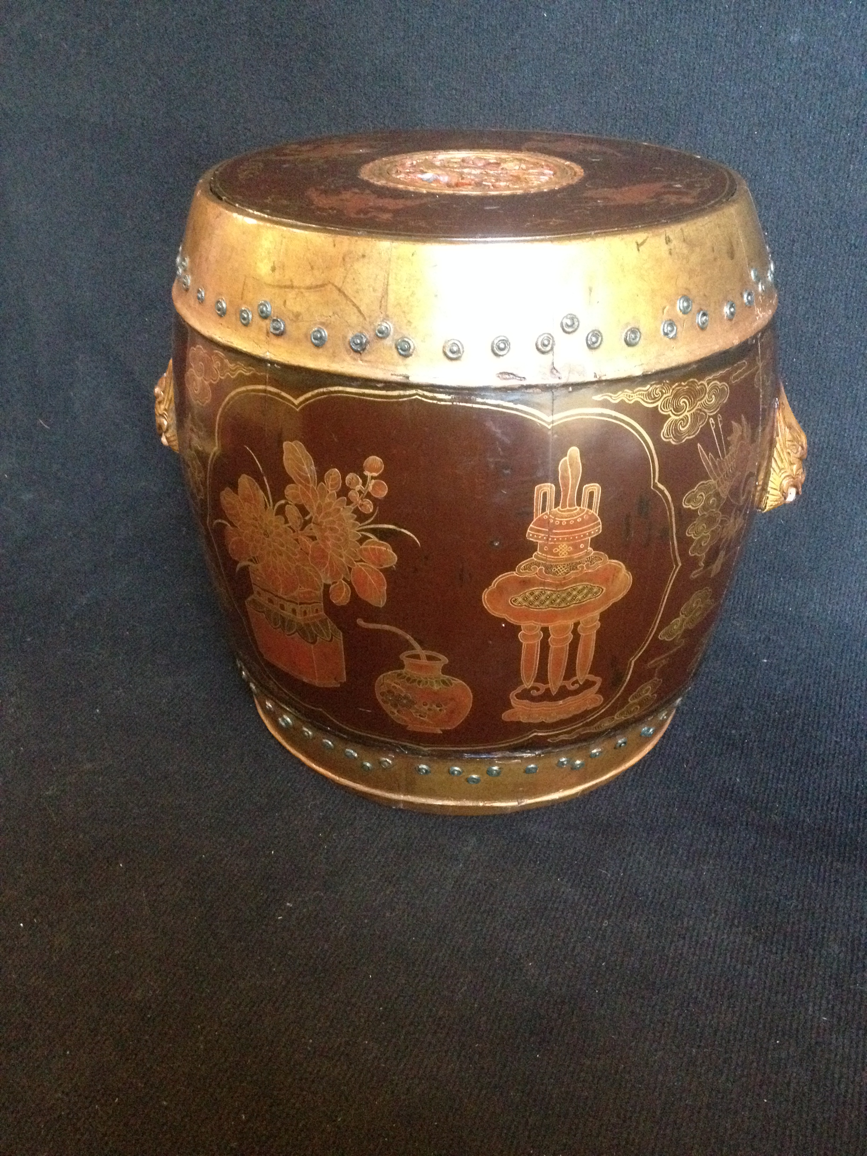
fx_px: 1169
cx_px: 434
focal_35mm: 35
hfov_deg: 40.7
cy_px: 578
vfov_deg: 52.6
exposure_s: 1/15
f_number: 2.4
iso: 800
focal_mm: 4.28
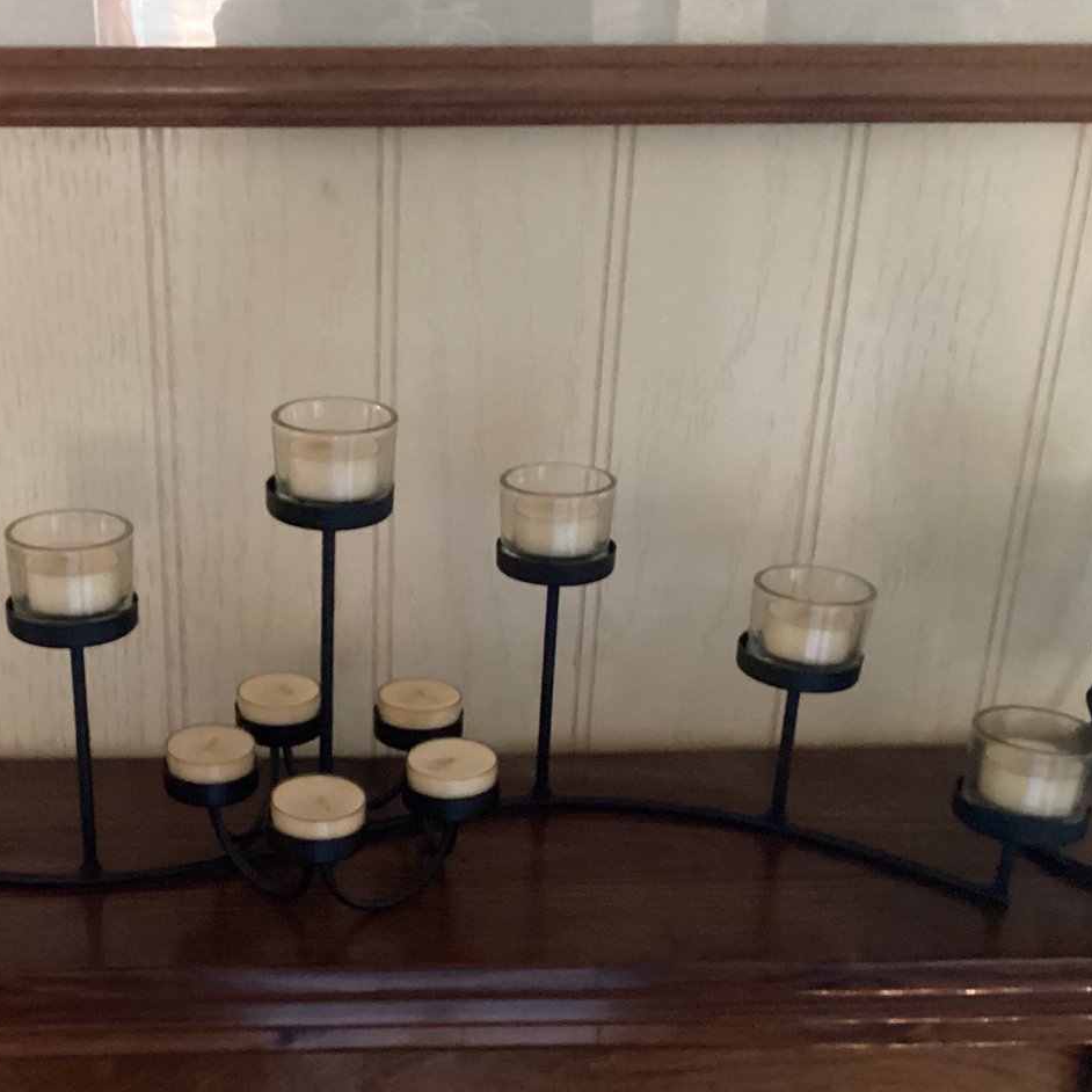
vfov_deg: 38.2
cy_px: 637
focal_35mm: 44
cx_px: 340
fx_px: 1570
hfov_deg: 37.8
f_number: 2.4
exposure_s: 1/17
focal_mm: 3.3
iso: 640
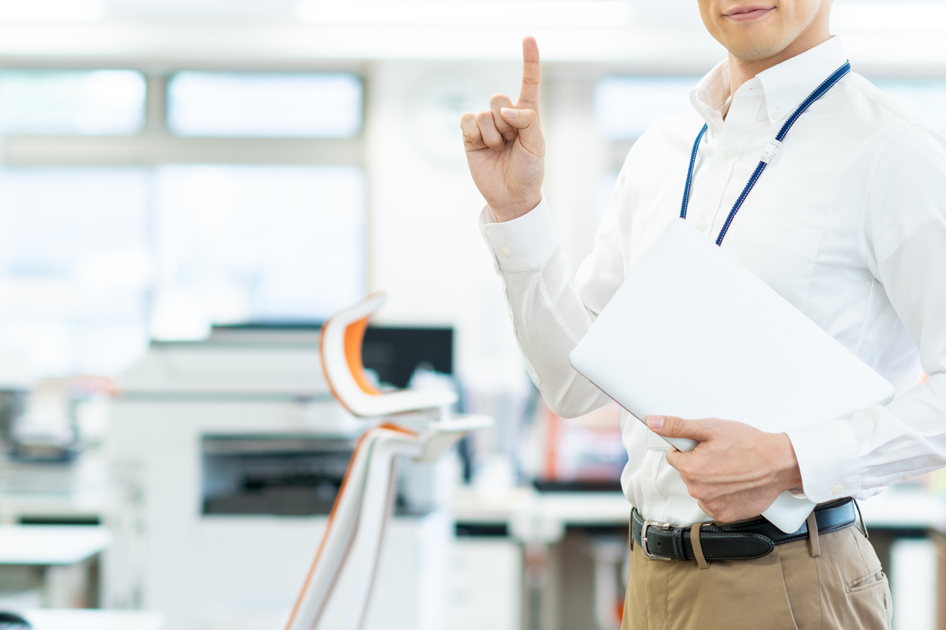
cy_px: 237
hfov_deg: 14.9
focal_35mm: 138
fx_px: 3626
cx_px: 582
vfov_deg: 9.9
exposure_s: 1/160
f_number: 2.5
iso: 320
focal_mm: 85
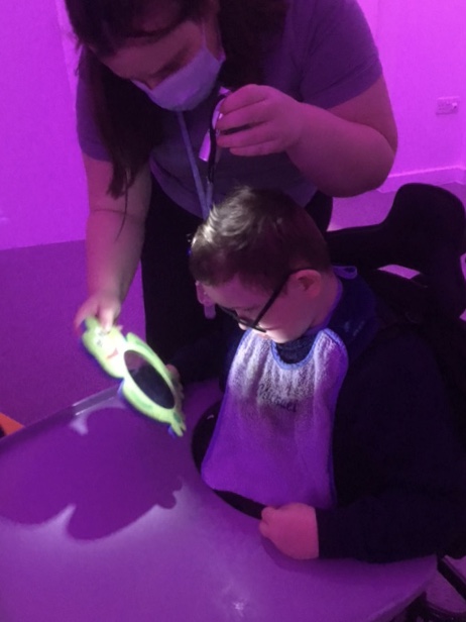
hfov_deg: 45.4
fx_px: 556
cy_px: 311
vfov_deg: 58.4
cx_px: 233
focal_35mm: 31
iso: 640
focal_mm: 3.3
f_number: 2.4
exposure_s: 1/17
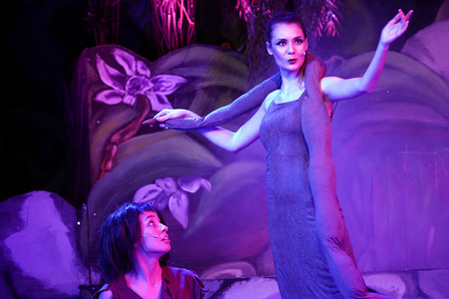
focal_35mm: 211
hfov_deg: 9.8
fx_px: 2630
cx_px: 224
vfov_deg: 6.5
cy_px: 150
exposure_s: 1/80
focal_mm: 211
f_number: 5.6
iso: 1600
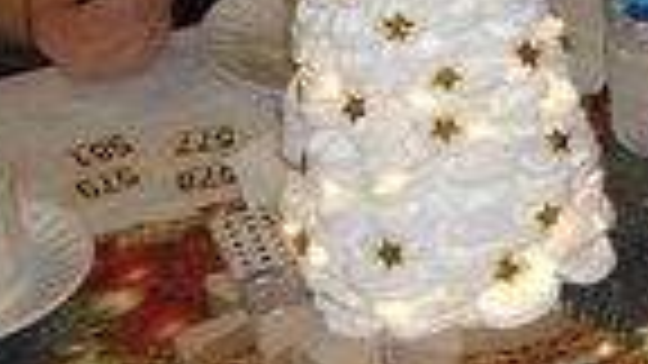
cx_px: 1062
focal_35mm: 136
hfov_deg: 14.4
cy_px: 22
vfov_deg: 8.9
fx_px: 2337
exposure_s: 1/30
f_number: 3.3
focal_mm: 5.2
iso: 100
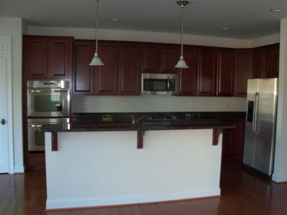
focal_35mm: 35
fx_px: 290
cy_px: 108
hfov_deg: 52.6
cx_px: 144
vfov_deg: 40.7
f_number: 3
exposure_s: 1/30
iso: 125
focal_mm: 6.3
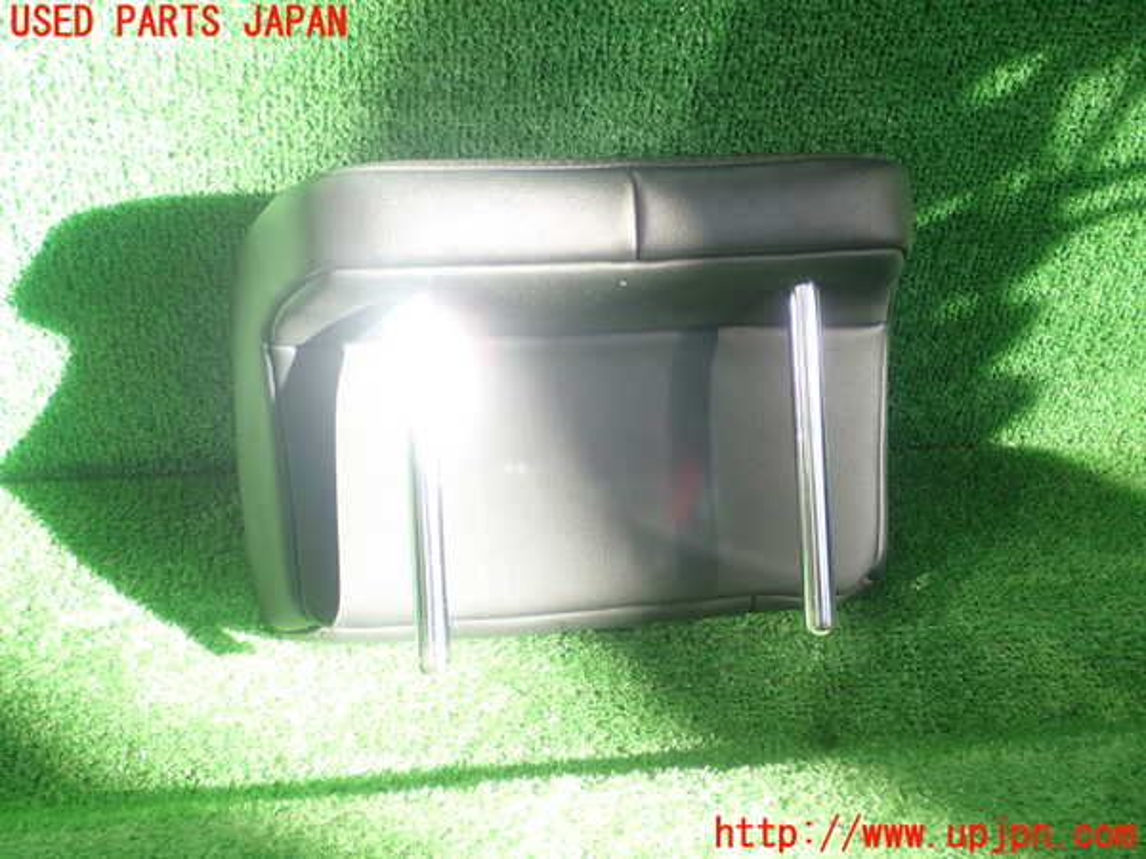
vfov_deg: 33.6
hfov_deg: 43.9
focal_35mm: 43
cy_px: 430
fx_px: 1424
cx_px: 573
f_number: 2.9
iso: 200
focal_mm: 7.86
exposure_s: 1/80
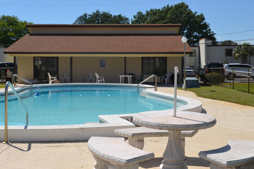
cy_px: 84
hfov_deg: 37.9
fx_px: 370
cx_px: 127
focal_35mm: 52
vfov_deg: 25.8
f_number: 13
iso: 100
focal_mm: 35
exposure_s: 1/200
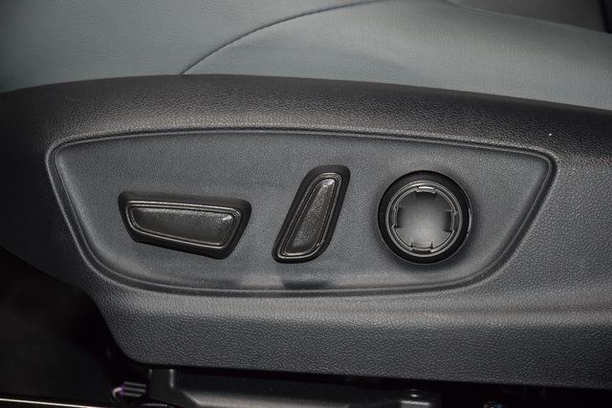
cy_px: 204
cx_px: 306
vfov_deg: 13.0
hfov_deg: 19.5
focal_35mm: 105
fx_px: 1785
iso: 2200
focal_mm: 70
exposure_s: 1/80
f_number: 4.5
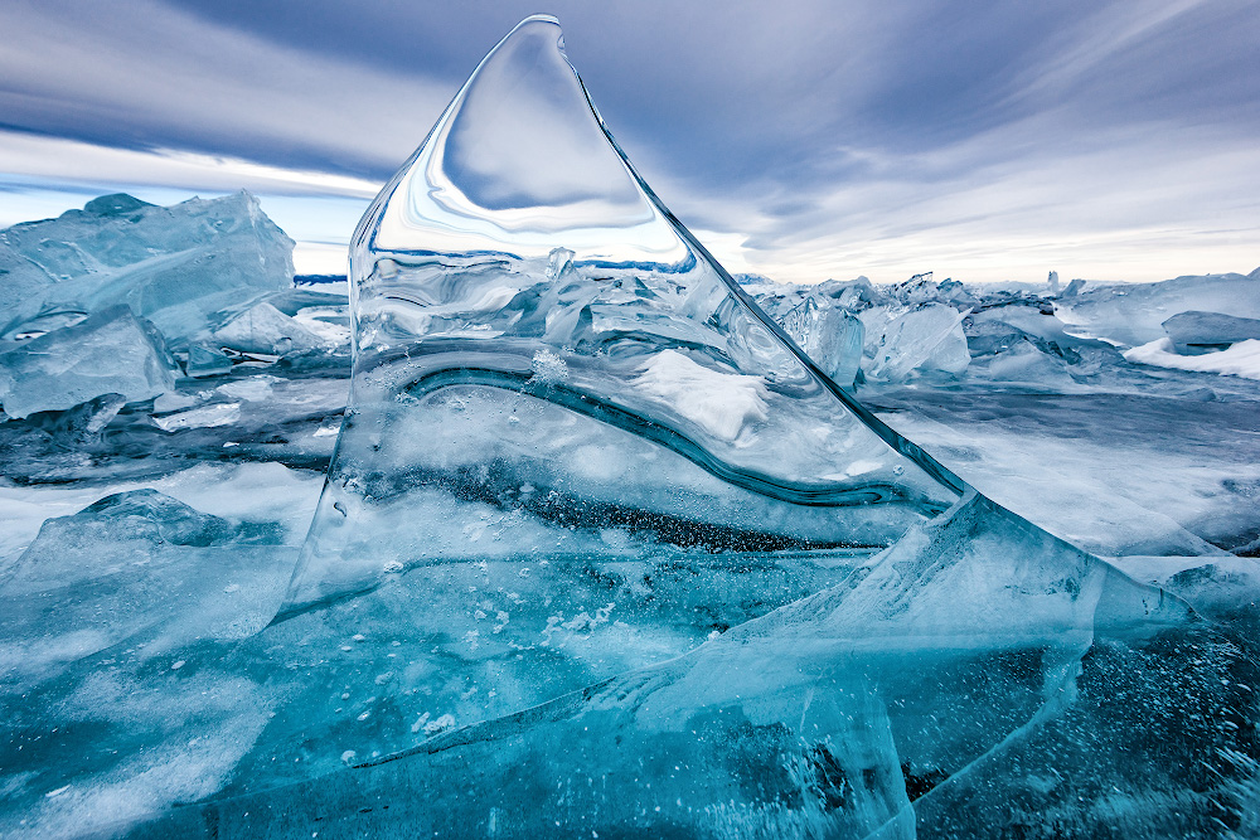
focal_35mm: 16
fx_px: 560
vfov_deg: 73.8
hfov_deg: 96.7
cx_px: 630
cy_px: 420
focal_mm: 16
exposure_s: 1/80
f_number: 11
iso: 100
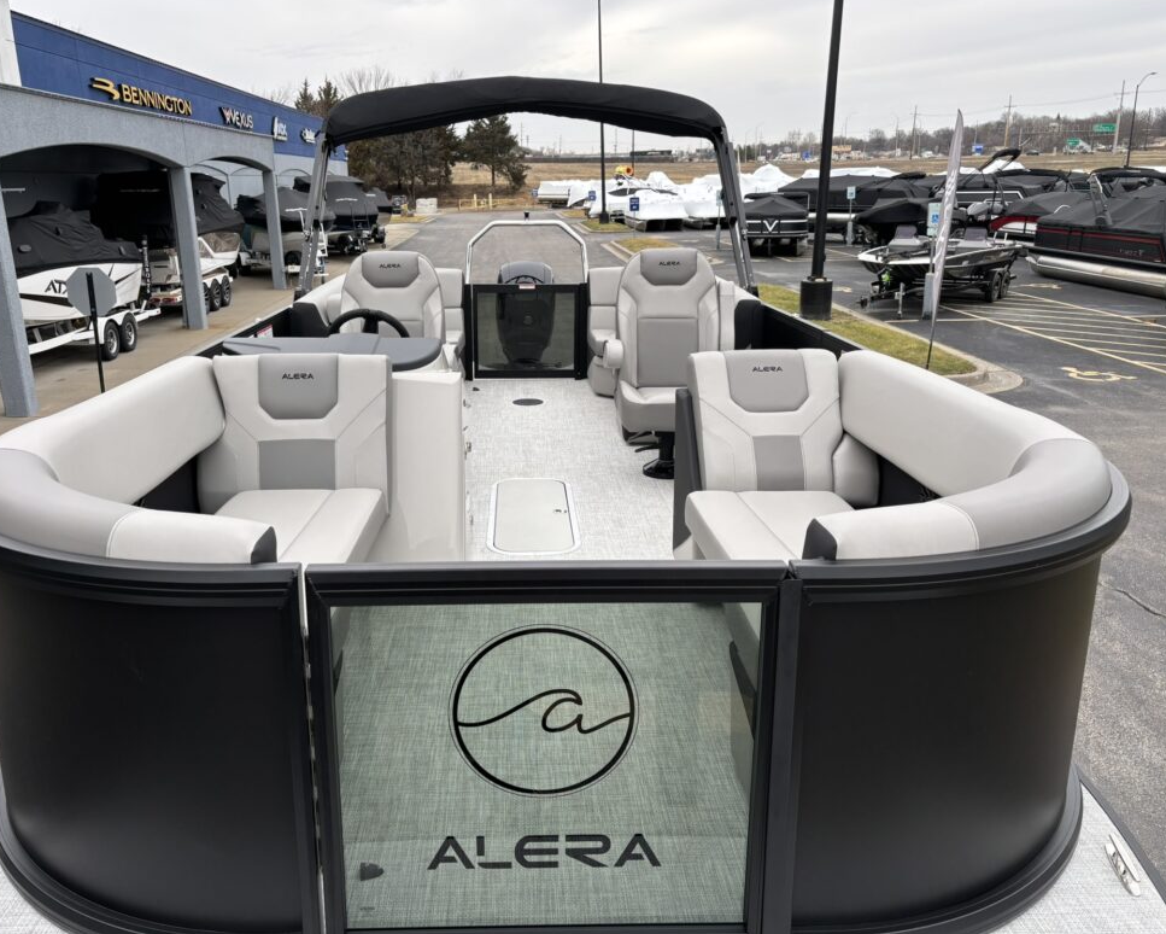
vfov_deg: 51.5
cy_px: 455
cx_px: 530
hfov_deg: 62.1
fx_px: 966
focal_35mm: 28
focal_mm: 5.96
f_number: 1.6
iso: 50
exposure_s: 1/544
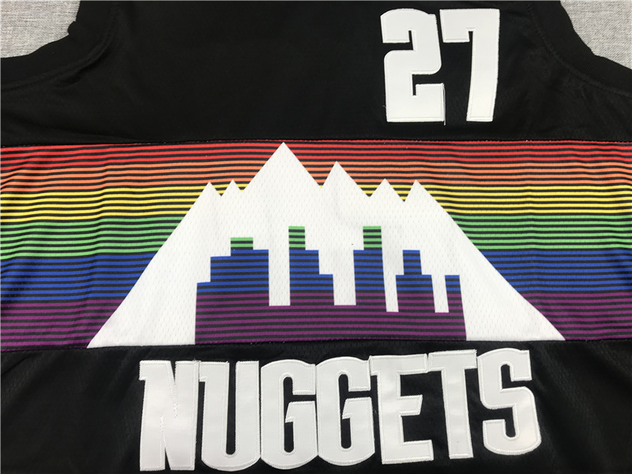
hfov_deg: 63.4
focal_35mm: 28
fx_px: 511
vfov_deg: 49.7
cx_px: 316
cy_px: 237
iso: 25
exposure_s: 1/50
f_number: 1.8
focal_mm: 3.99
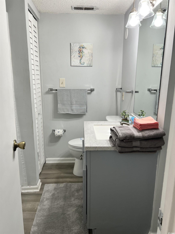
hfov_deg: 53.1
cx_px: 88
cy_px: 117
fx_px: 175
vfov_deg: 67.3
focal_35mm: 26
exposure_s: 1/120
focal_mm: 5.7
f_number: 1.5
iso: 125
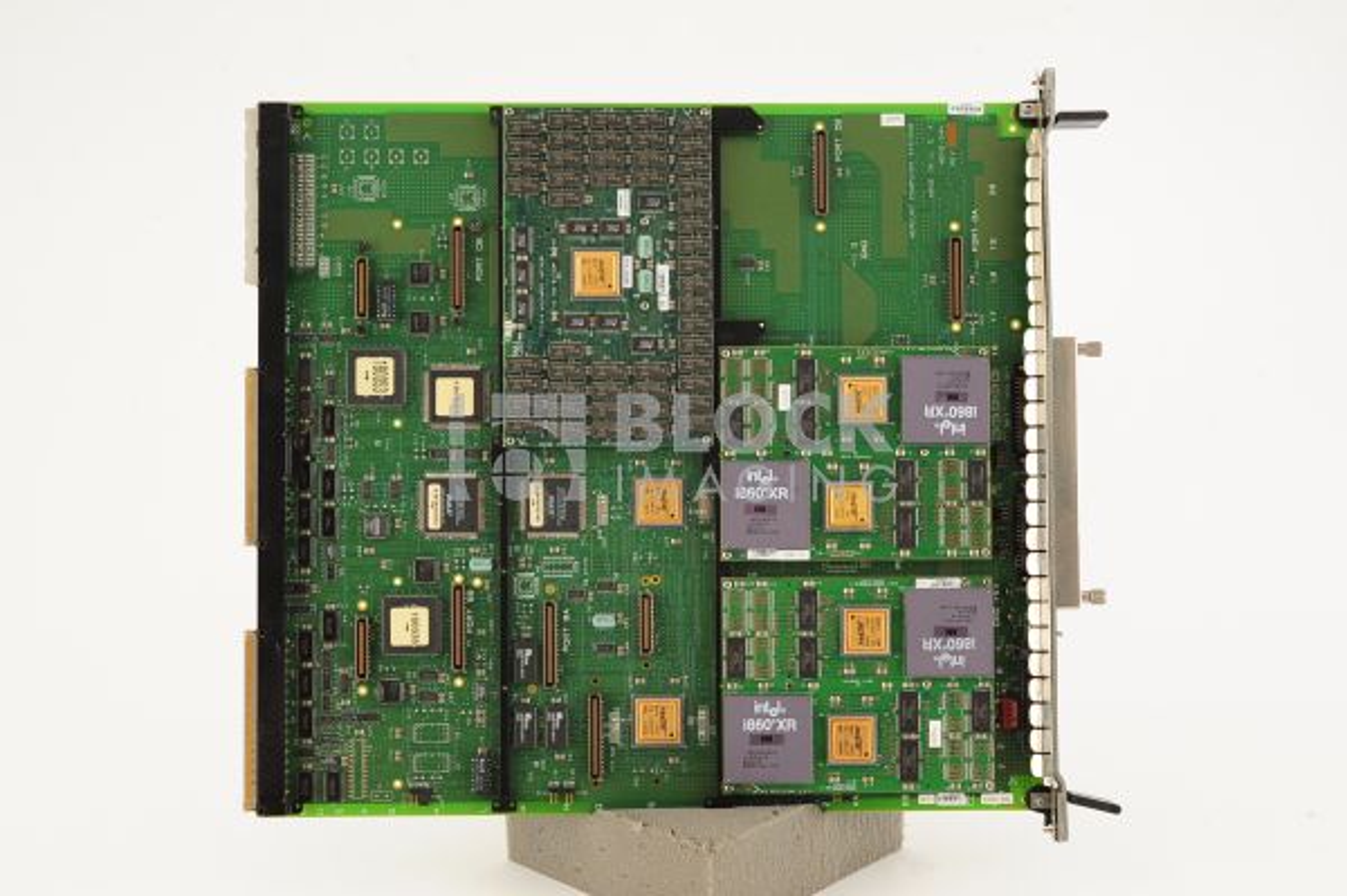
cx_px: 674
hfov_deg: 39.6
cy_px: 448
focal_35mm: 50
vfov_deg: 26.9
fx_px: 1869
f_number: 10
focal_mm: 50
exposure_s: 1/125
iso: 1600
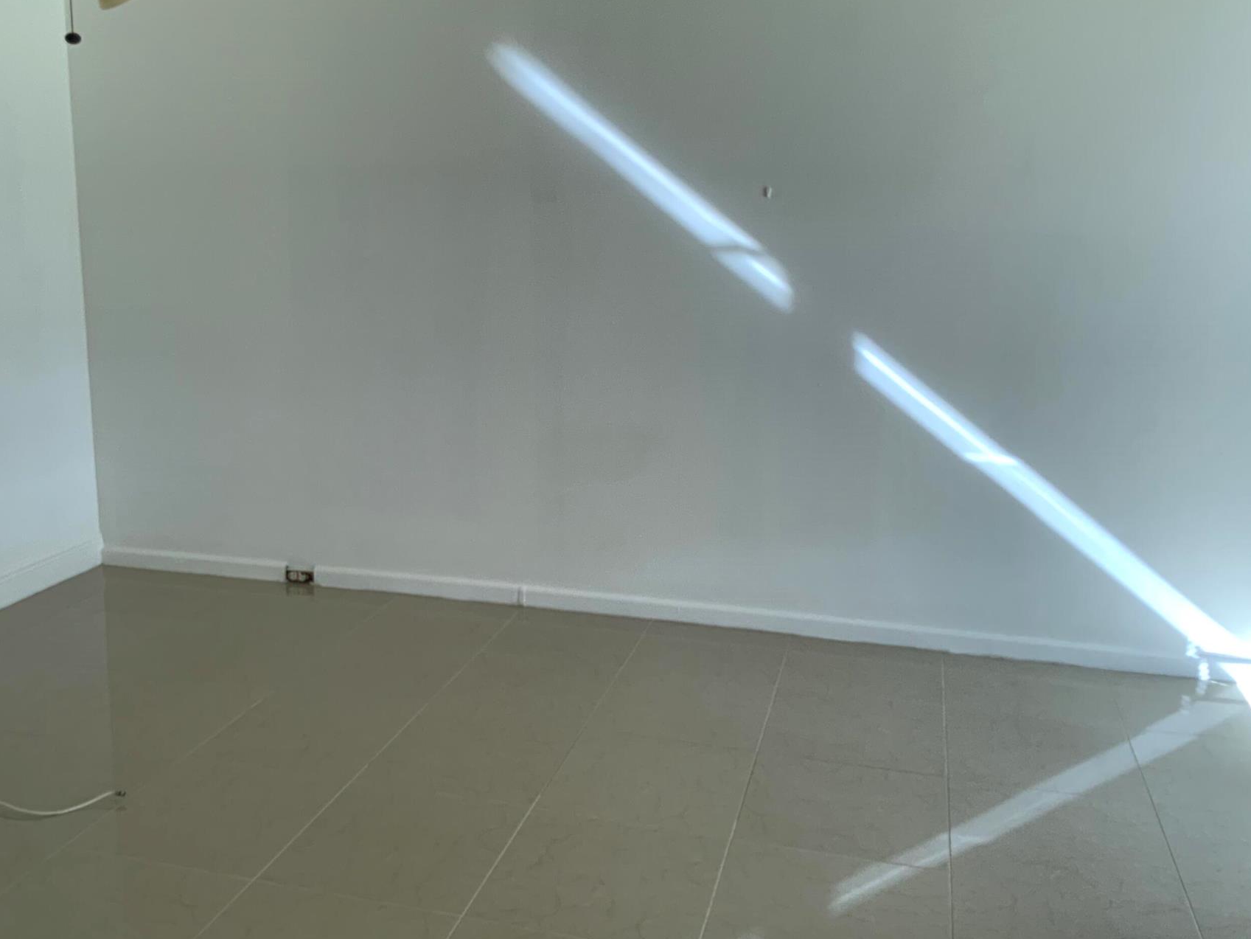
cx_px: 552
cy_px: 445
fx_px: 1265
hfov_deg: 52.5
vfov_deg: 40.7
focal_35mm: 35
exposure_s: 1/60
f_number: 1.8
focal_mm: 3
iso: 64
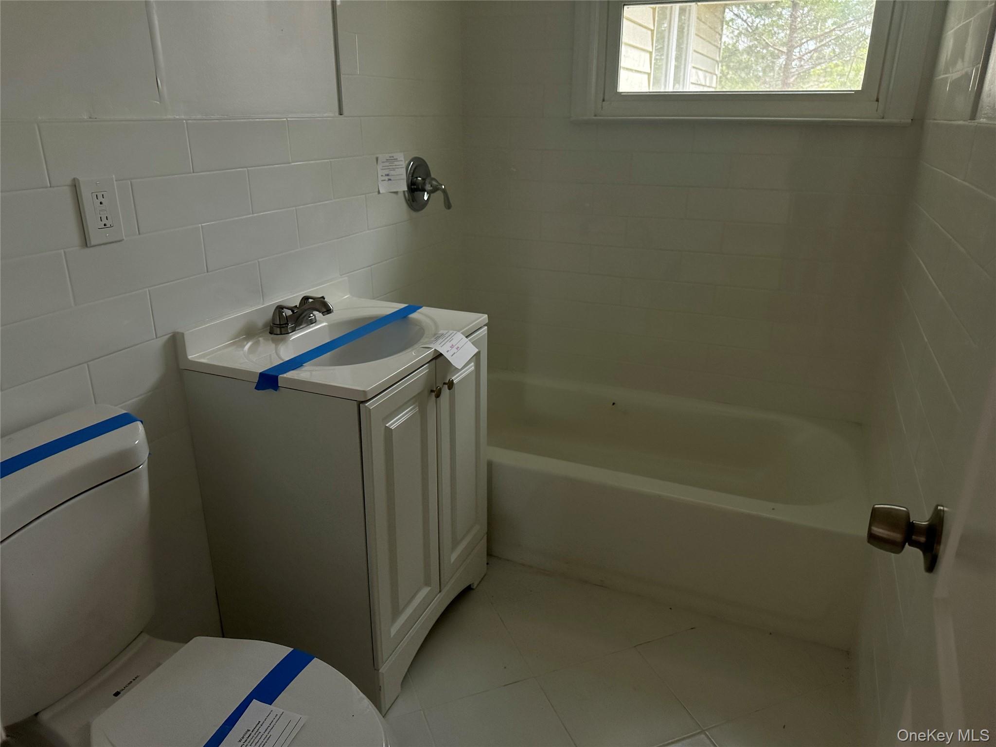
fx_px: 691
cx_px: 498
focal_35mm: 24
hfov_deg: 71.6
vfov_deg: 56.8
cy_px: 374
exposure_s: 1/293
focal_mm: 6.86
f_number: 1.78
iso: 80
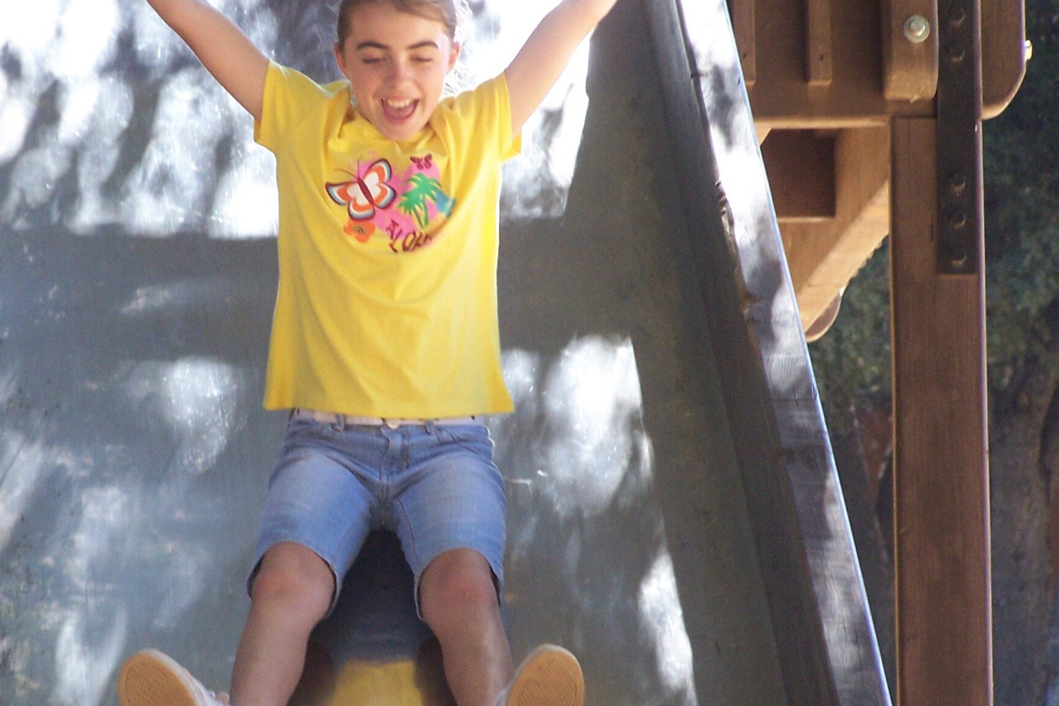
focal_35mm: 259
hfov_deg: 7.9
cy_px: 348
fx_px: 7618
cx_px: 318
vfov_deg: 5.3
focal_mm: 28
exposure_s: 1/180
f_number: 3.2
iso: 140
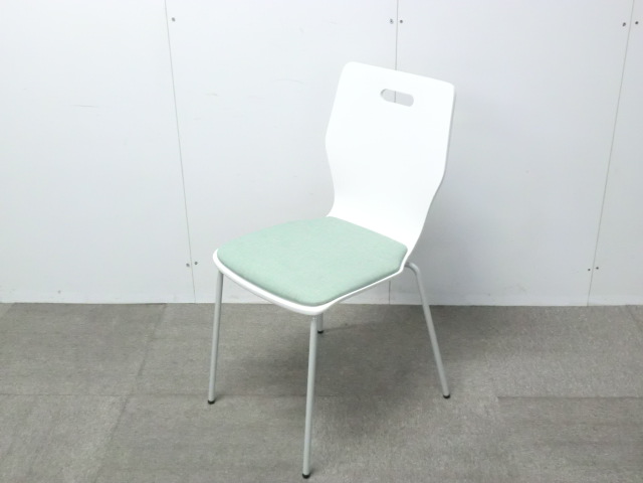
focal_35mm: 45
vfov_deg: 32.2
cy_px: 242
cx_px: 322
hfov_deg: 42.1
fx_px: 836
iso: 800
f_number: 4.3
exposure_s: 1/40
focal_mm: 8.2
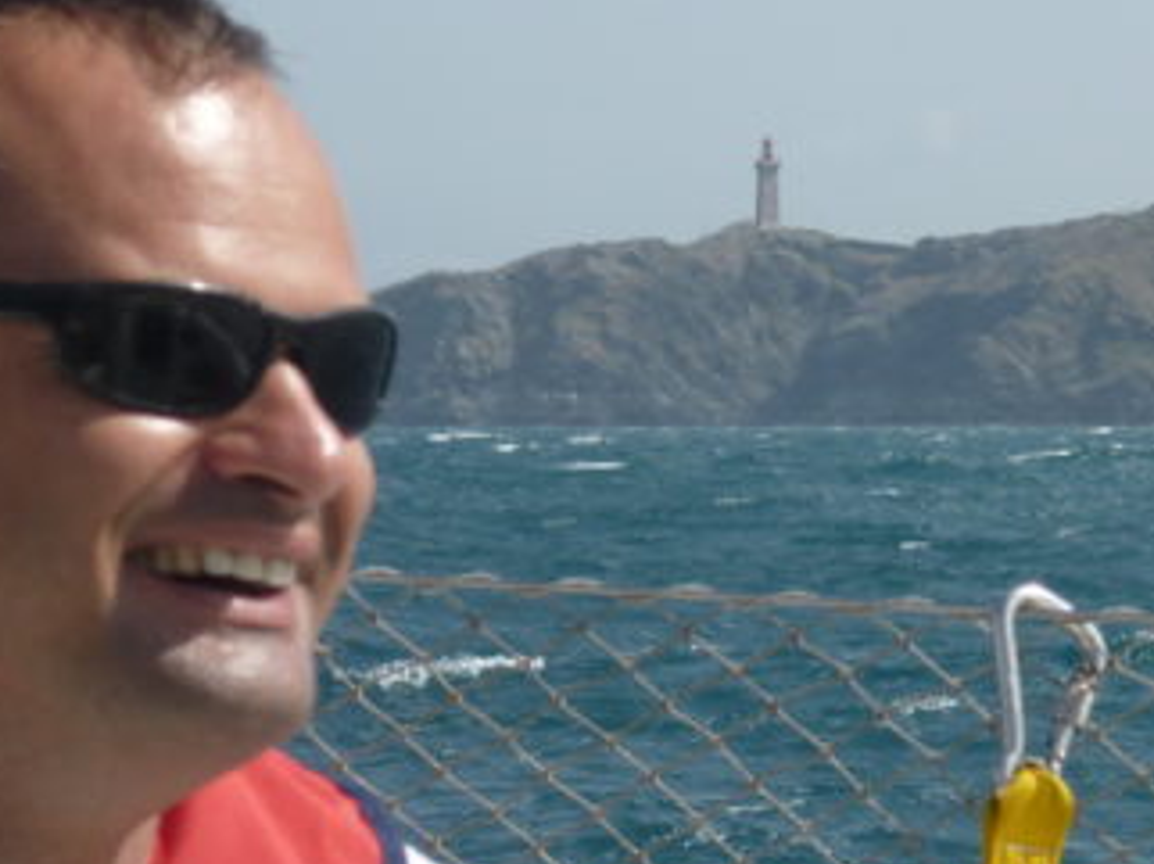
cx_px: 720
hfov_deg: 11.4
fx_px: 5796
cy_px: 814
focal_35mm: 174
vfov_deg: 8.5
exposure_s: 1/800
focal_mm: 12.4
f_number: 4.1
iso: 80
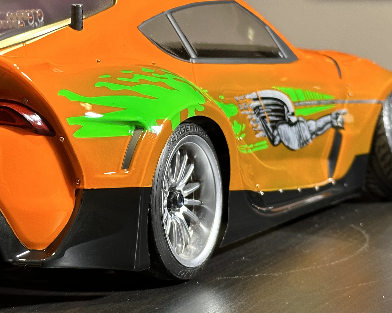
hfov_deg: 19.0
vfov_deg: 15.4
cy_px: 165
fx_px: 1160
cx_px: 78
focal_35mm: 100
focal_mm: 6.86
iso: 100
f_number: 1.78
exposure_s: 1/50
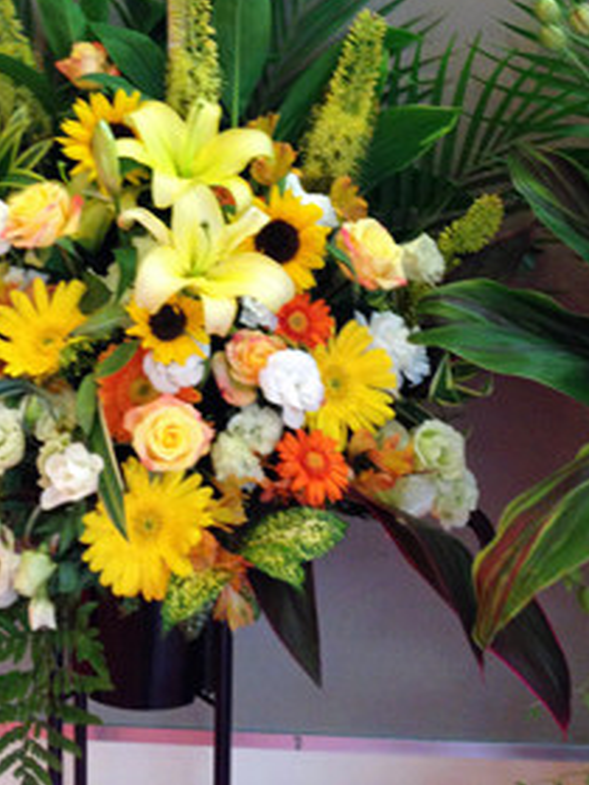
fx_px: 1202
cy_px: 163
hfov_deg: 27.4
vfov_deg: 35.1
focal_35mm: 53
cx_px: 196
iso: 200
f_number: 2.4
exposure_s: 1/20
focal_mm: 4.13
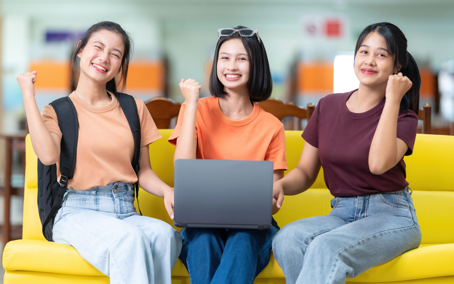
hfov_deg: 15.1
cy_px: 138
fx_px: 1707
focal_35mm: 138
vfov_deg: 9.5
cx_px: 227
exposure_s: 1/160
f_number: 1.8
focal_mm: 135
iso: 320
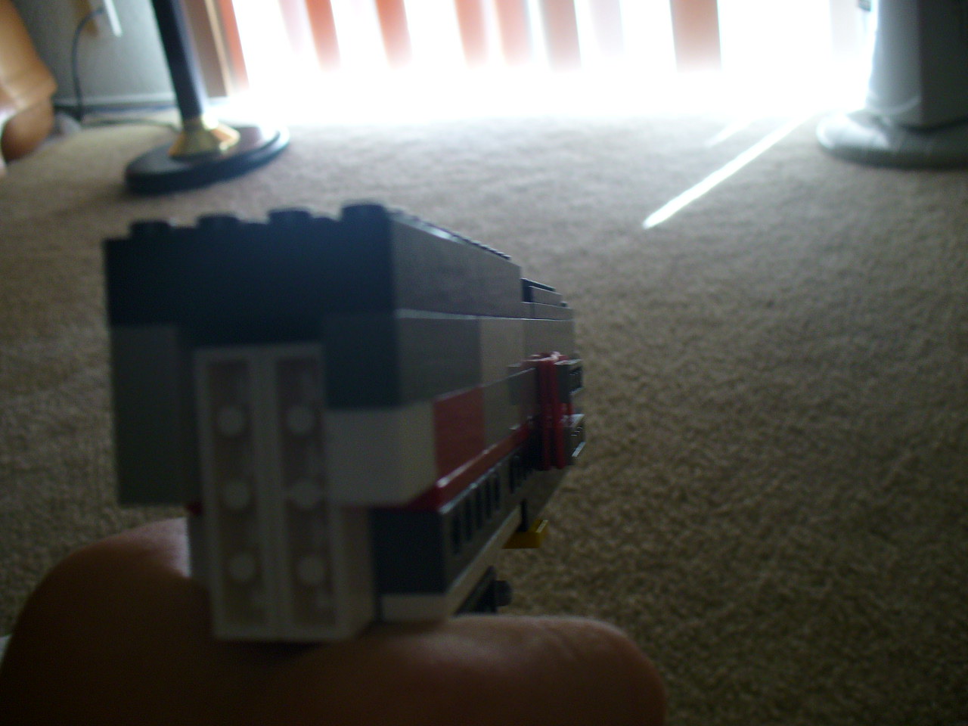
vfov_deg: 38.7
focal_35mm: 37
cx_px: 484
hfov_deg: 50.1
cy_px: 363
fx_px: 1035
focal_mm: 6.1
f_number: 2.8
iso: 100
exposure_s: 1/25
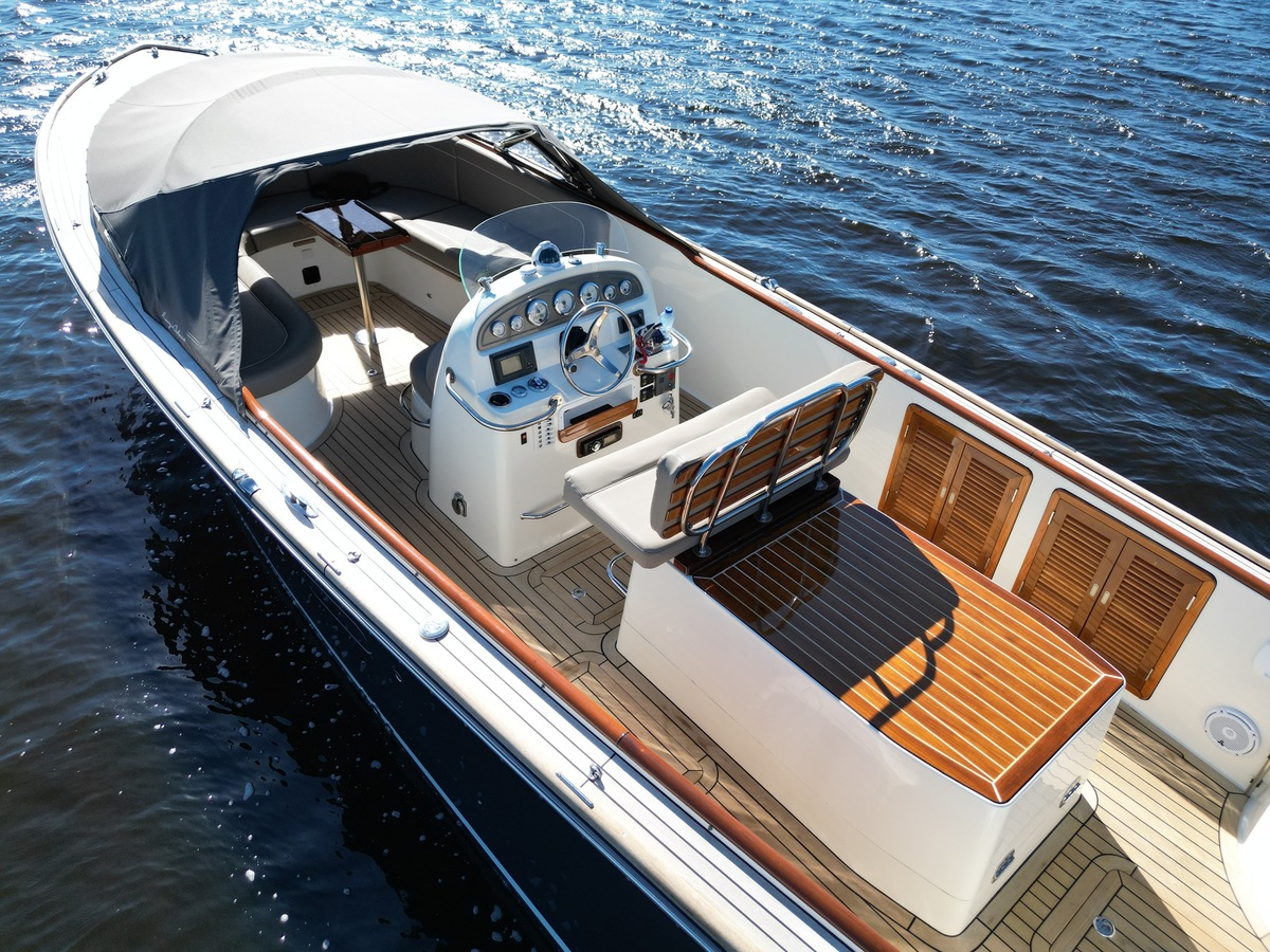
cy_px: 476
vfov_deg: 56.8
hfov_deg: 71.6
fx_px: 881
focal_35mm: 24
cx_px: 635
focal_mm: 6.72
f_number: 1.7
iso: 110
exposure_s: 1/1600
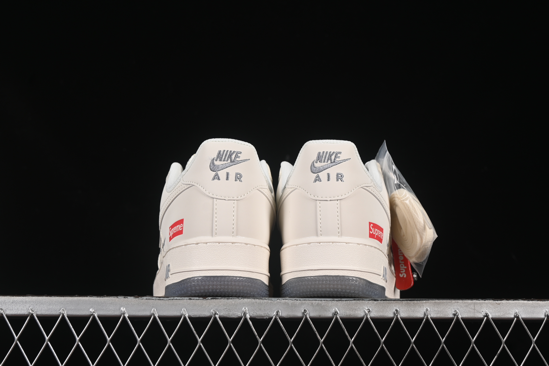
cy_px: 183
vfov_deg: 18.2
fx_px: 1144
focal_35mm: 75
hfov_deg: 27.0
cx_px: 274
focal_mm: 50
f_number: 8
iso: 160
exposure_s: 1/80
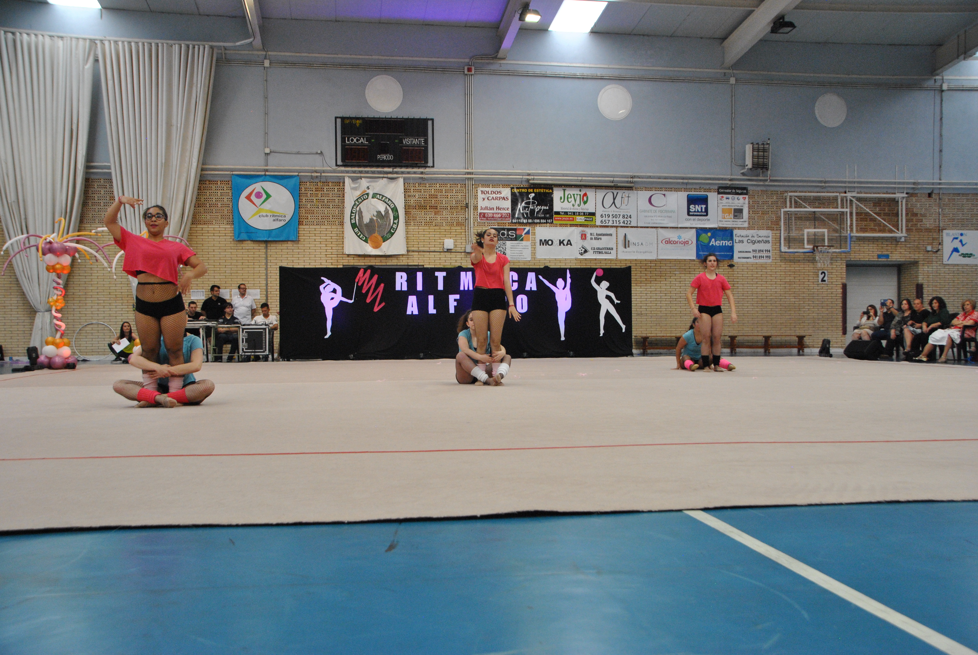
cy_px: 328
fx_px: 898
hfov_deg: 57.2
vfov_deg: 40.1
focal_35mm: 33
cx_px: 489
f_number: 5.6
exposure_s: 1/125
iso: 800
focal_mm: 22
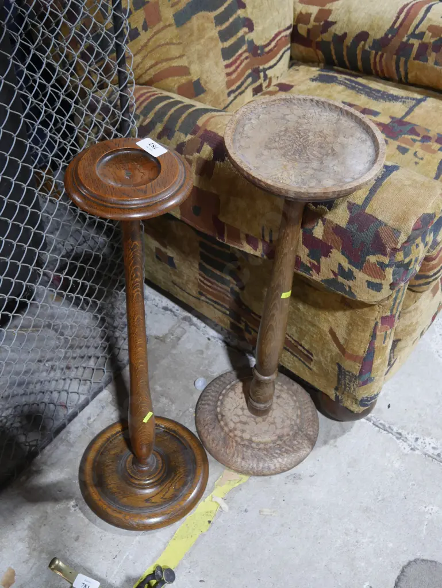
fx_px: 680
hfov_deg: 36.0
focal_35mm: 40
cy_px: 294
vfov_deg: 46.8
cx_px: 221
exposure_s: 1/60
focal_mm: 20
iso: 1000
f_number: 5
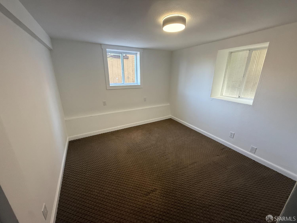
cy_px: 112
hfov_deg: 102.1
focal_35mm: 14
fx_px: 120
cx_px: 148
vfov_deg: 85.7
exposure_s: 1/99
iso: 250
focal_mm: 2.22
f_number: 2.2
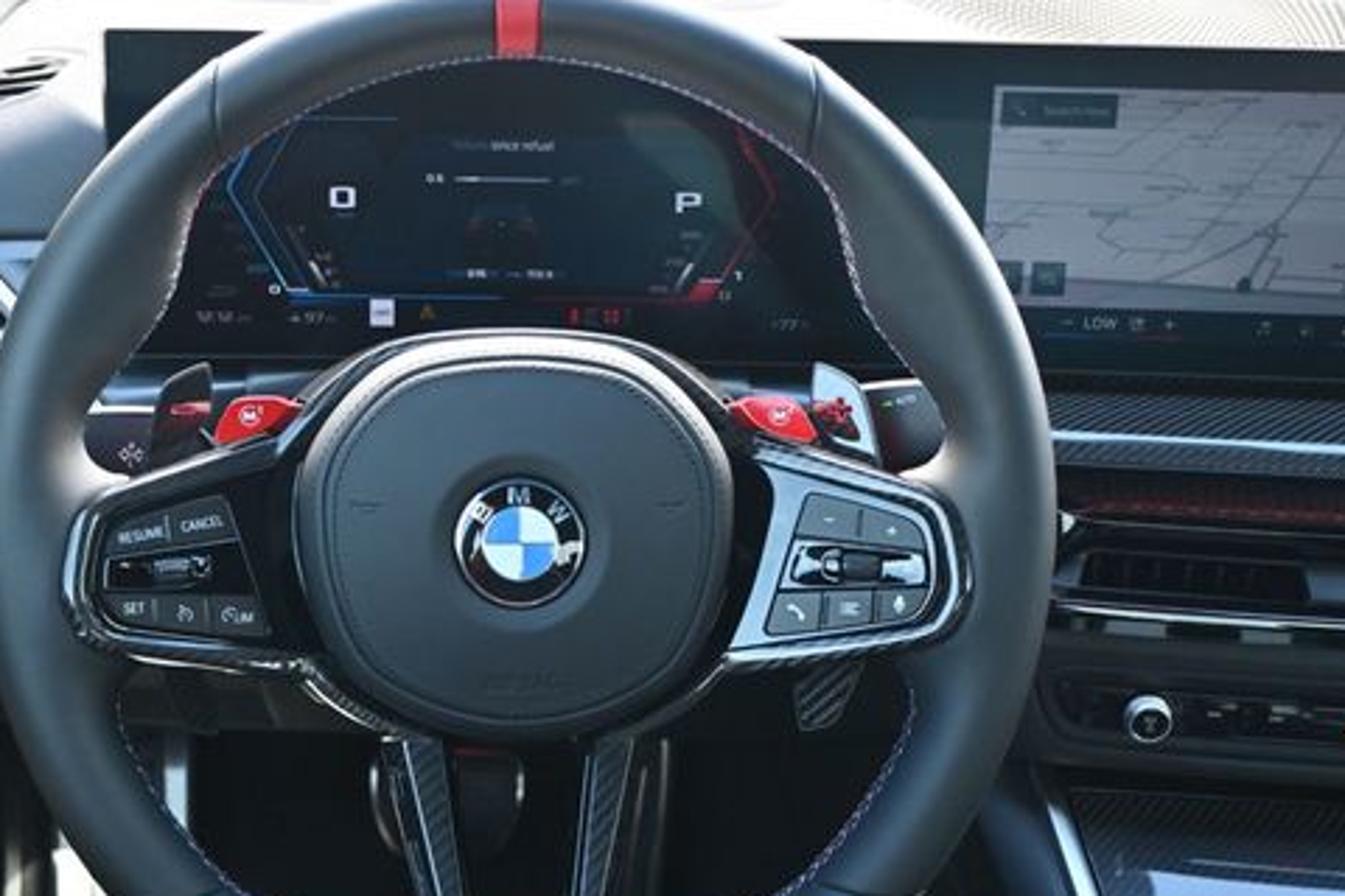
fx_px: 1831
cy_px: 501
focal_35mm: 49
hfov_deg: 40.1
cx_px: 510
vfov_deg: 27.5
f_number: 4.2
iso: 560
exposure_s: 1/125
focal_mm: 24.5
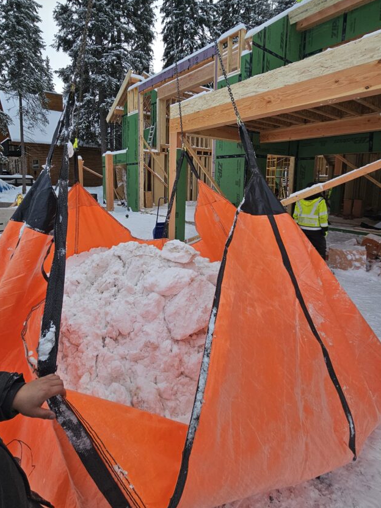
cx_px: 154
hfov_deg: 77.3
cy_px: 206
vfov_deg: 93.4
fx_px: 235
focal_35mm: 16
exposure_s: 1/1208
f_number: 2.2
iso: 50
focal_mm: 2.2
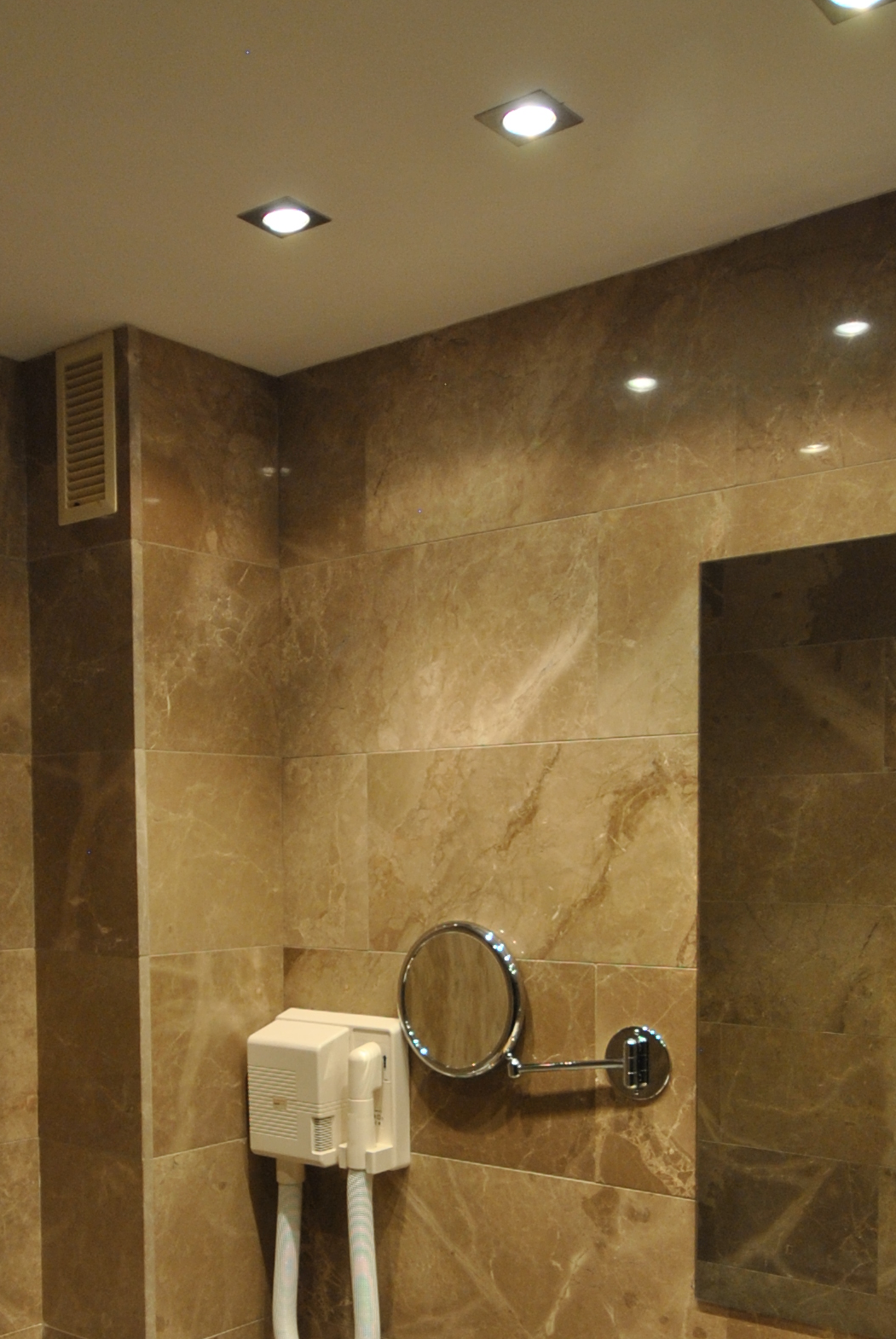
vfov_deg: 50.5
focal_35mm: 37
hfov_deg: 35.9
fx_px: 1377
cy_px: 934
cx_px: 340
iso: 200
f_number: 4
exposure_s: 1/30
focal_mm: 10
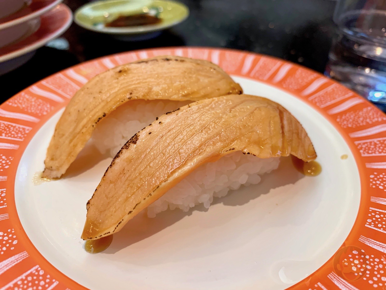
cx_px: 193
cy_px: 145
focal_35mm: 26
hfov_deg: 67.3
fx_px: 290
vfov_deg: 53.1
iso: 100
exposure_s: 1/50
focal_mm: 4.25
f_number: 1.8
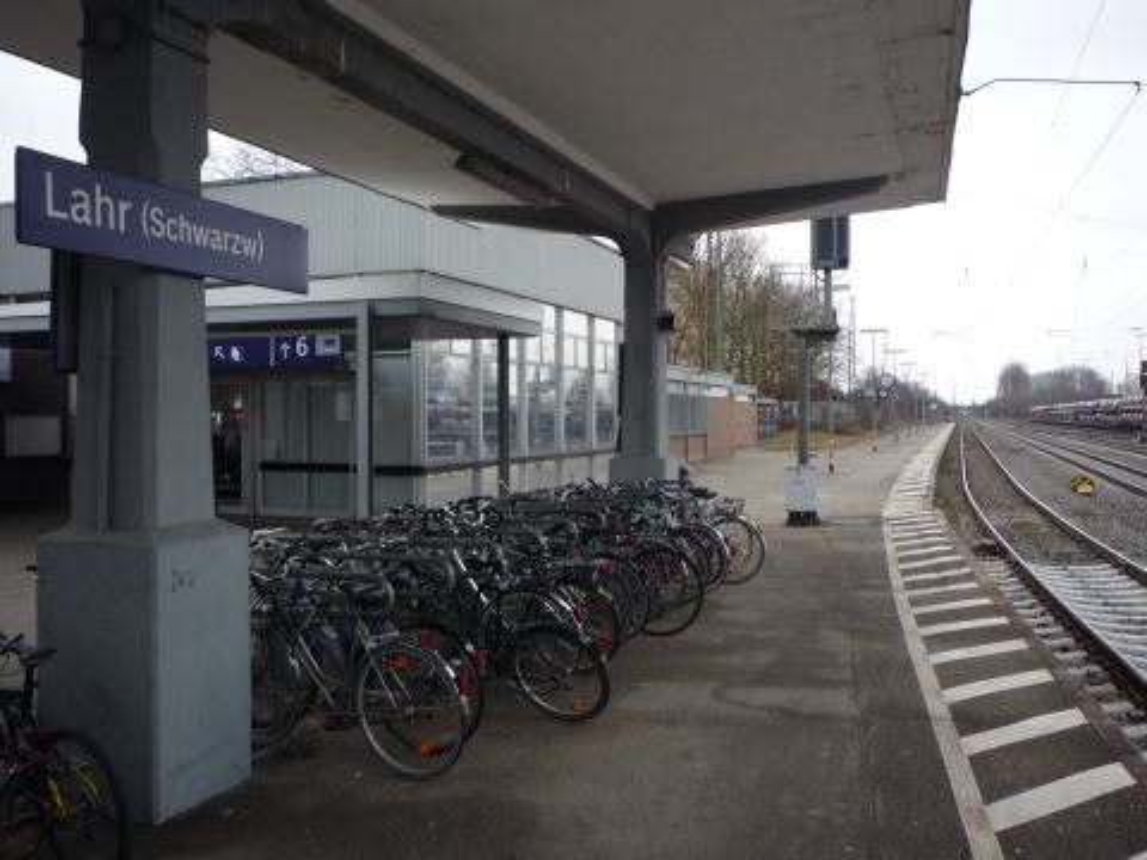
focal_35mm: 32
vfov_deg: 44.2
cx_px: 574
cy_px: 430
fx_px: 1060
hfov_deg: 56.8
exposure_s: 1/80
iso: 100
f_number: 3.3
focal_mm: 5.2
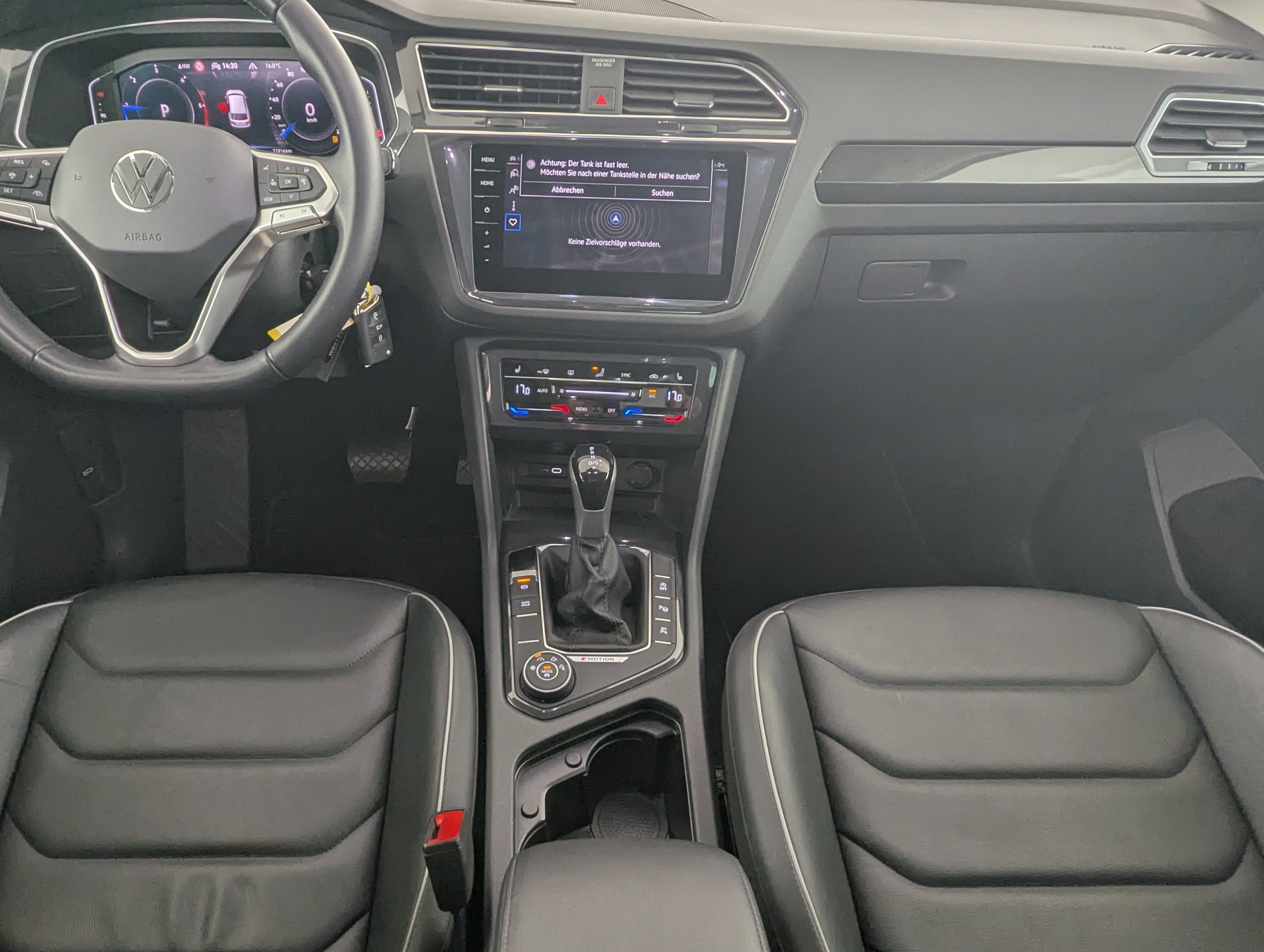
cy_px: 535
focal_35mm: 23
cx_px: 567
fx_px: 841
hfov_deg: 73.6
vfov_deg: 58.8
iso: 106
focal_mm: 2.35
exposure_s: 1/48.8
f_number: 2.2
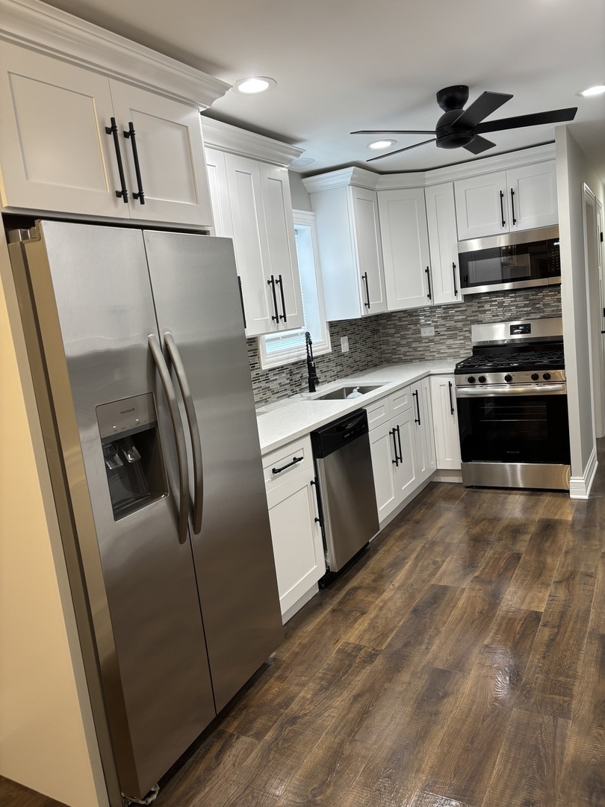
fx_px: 606
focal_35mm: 26
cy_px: 404
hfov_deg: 53.1
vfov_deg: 67.3
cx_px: 302
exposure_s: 1/60
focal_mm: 5.96
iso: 80
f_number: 1.6
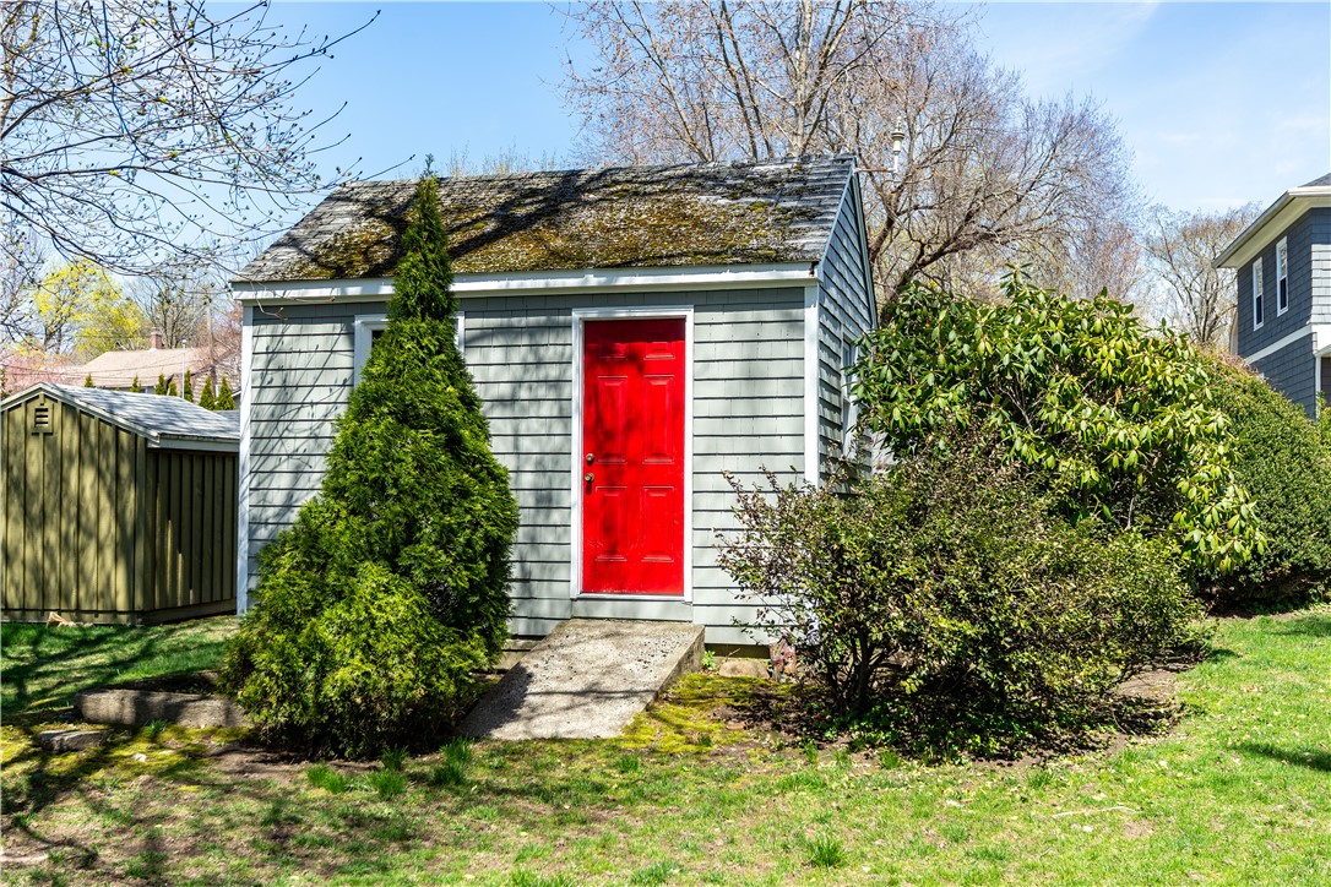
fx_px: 1294
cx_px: 666
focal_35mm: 35
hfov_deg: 54.4
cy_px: 444
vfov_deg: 37.9
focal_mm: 35
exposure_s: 1/160
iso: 100
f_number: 6.3
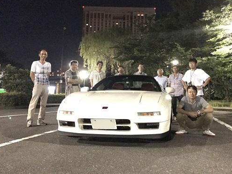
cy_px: 71
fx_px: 228
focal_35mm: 34
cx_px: 129
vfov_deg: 41.7
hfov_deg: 53.8
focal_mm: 4
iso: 1250
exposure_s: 1/17
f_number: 1.8
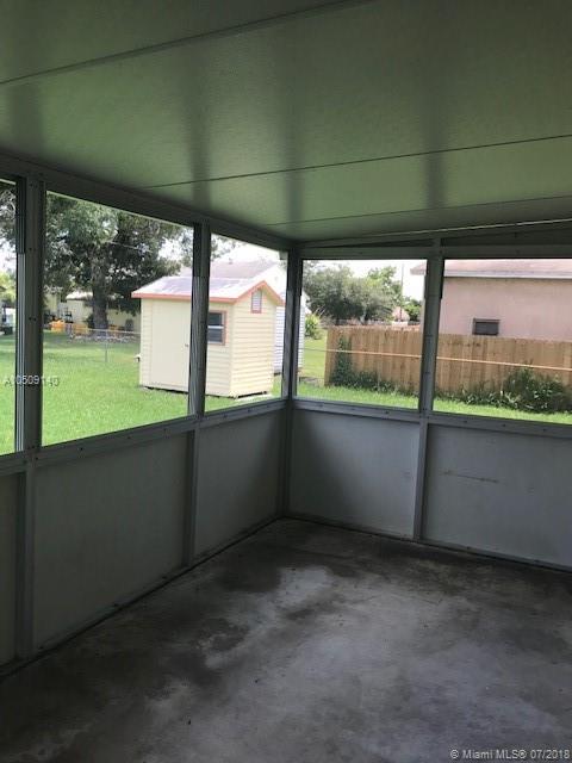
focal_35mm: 28
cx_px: 286
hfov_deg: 49.7
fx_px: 617
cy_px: 382
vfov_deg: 63.4
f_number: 1.8
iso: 20
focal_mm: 3.99
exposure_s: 1/298
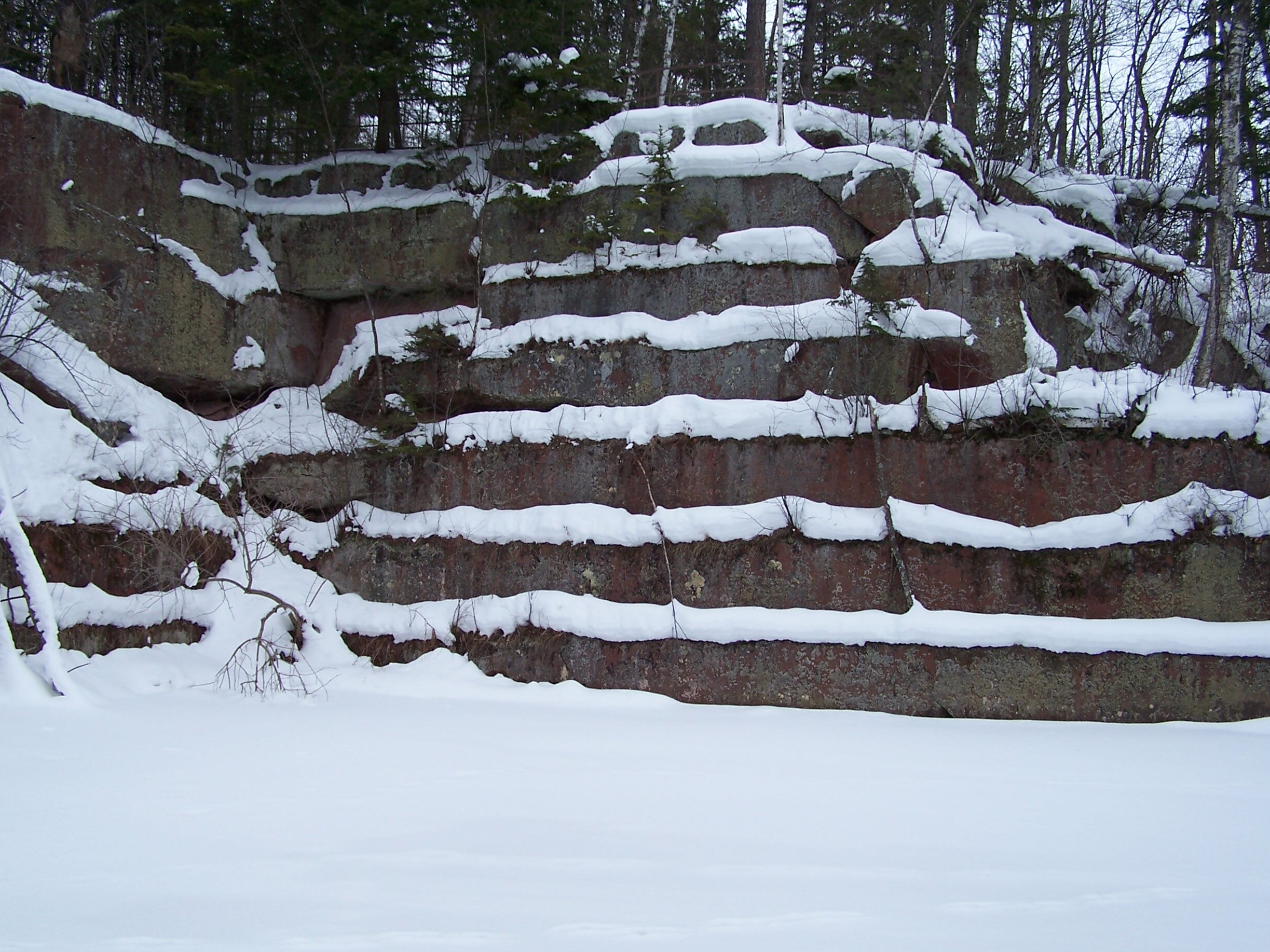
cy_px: 471
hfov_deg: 46.8
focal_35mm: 40
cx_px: 646
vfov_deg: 36.0
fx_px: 1467
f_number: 2.8
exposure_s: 1/320
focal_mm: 6.3
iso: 80
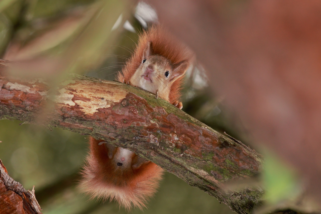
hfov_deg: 3.4
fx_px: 5350
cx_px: 160
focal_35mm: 600
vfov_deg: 2.3
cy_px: 107
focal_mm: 400
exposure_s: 1/100
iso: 800
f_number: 7.1
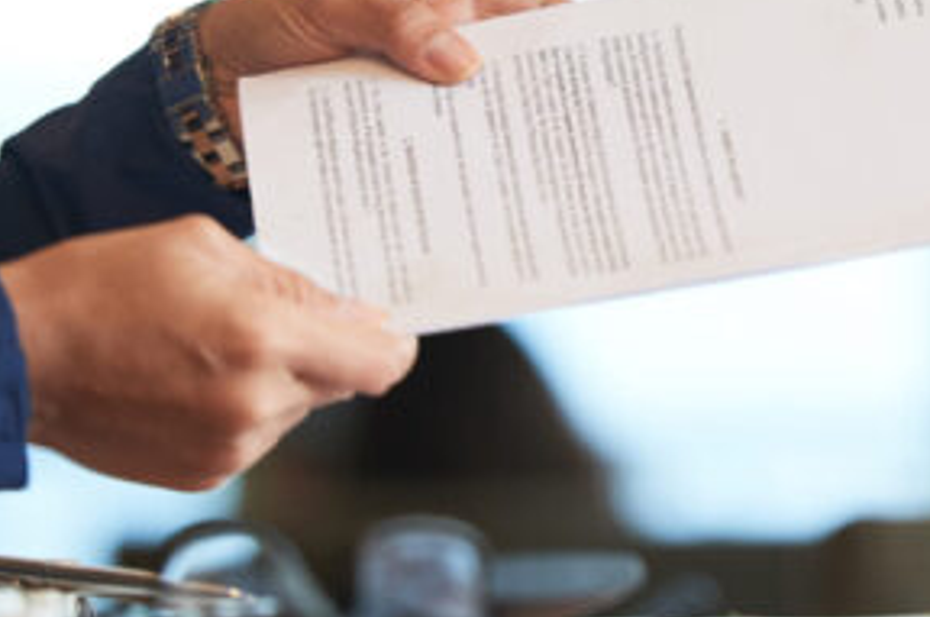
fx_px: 8872
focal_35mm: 344
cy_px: 78
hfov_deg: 6.0
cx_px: 807
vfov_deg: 4.0
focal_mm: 165
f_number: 3.5
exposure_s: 1/160
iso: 640
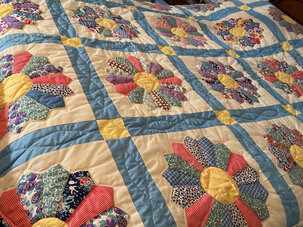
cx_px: 152
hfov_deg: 61.7
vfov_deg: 48.2
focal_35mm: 29
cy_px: 114
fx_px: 254
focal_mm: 3
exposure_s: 1/60
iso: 125
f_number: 1.8
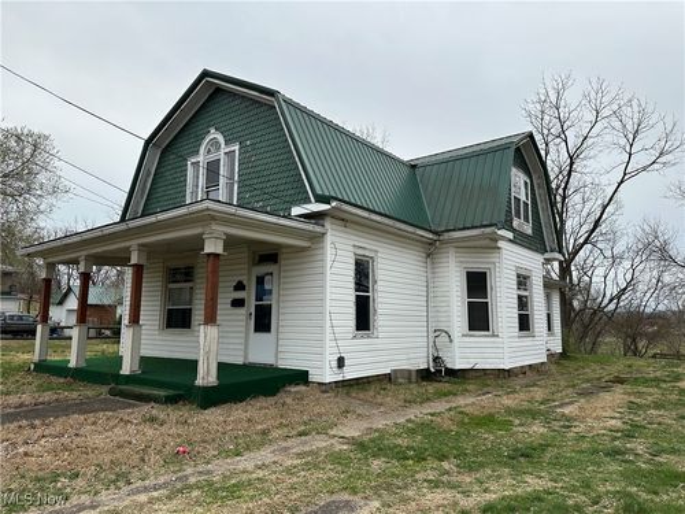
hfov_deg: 71.6
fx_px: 475
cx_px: 342
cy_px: 257
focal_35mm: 24
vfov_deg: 56.8
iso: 80
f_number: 1.78
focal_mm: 6.86
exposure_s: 1/3247
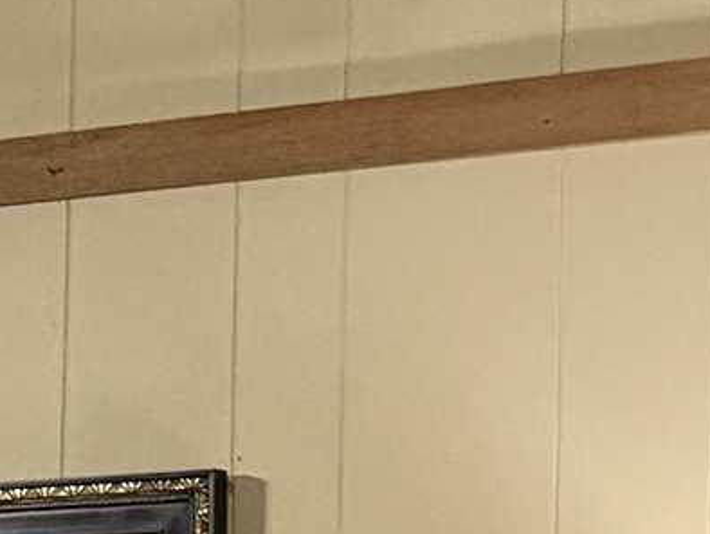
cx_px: -1415
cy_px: 925
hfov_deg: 8.7
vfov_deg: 7.7
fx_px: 3838
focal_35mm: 187
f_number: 1.78
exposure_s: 1/60
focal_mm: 6.76
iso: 500
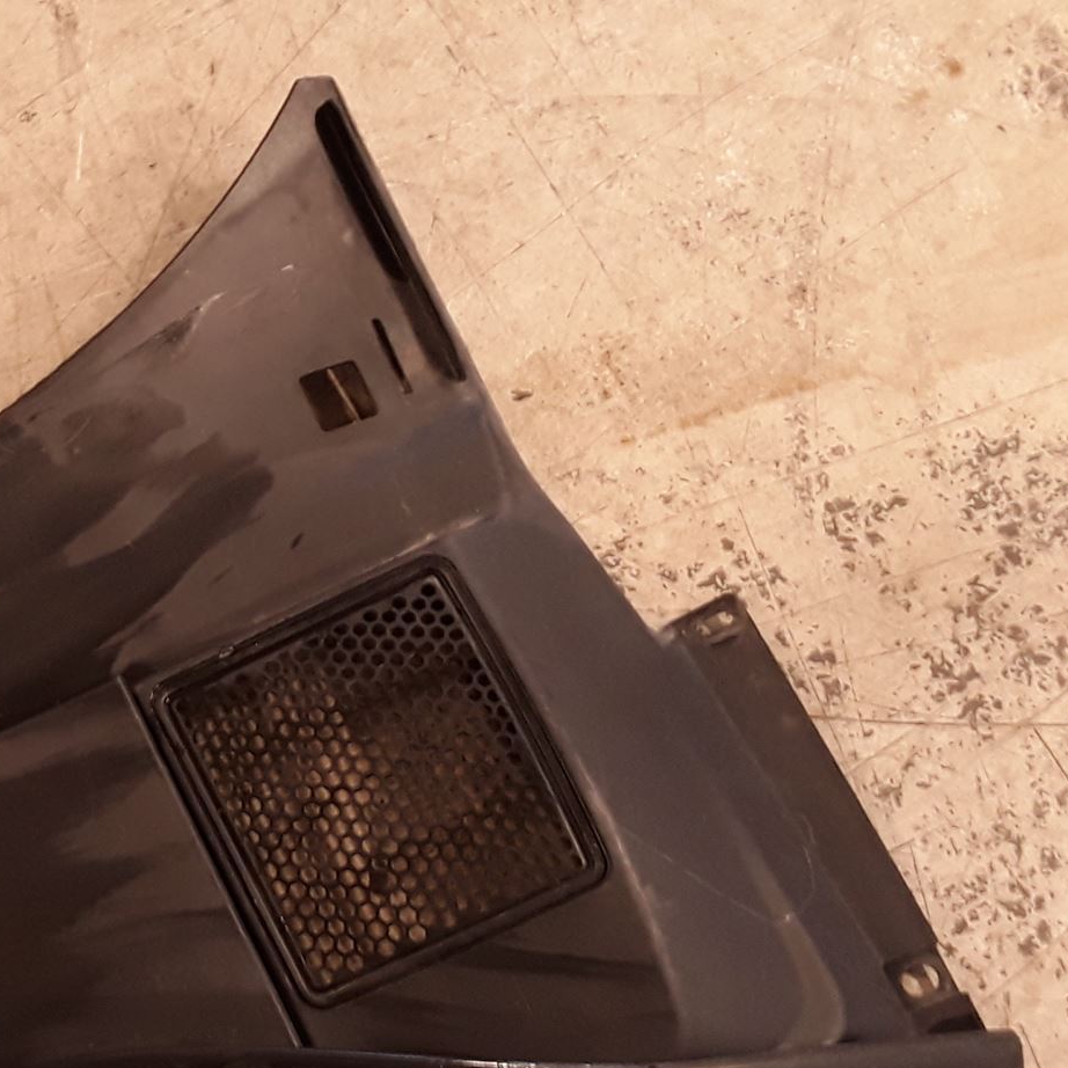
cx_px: 23
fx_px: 1920
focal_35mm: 55
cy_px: 778
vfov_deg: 30.6
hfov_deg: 29.2
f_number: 1.9
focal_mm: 2.91
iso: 100
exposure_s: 1/17
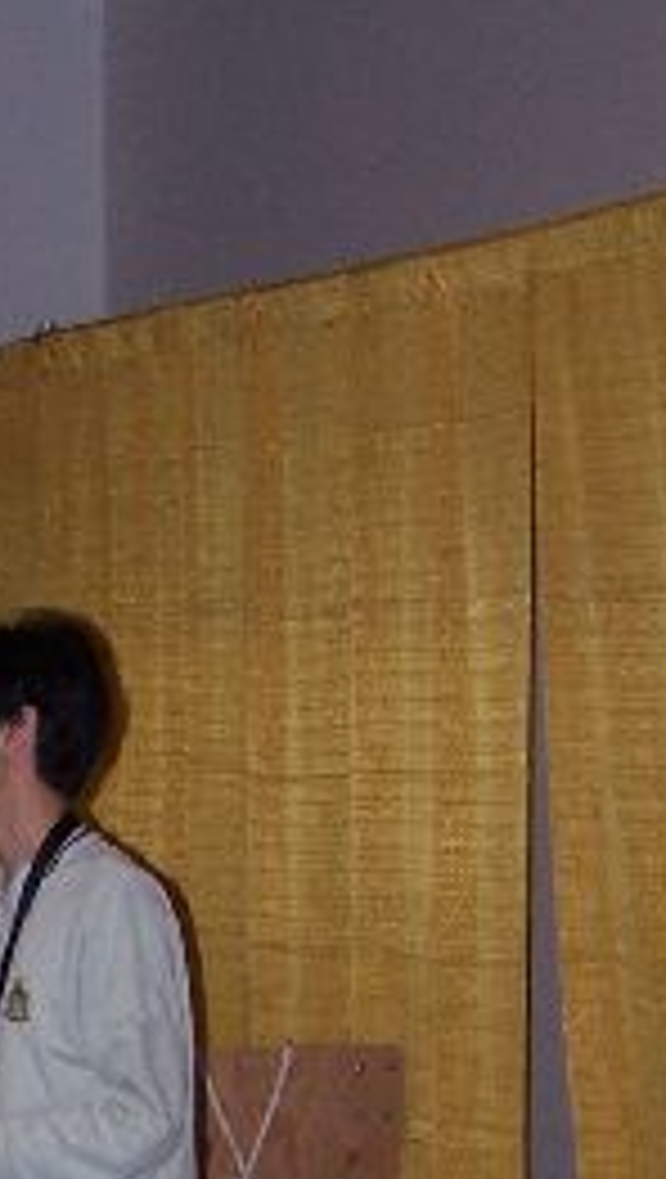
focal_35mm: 125
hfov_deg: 9.5
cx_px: -274
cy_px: 1161
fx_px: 3912
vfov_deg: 16.8
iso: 140
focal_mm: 6.3
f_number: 2.8
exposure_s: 1/60
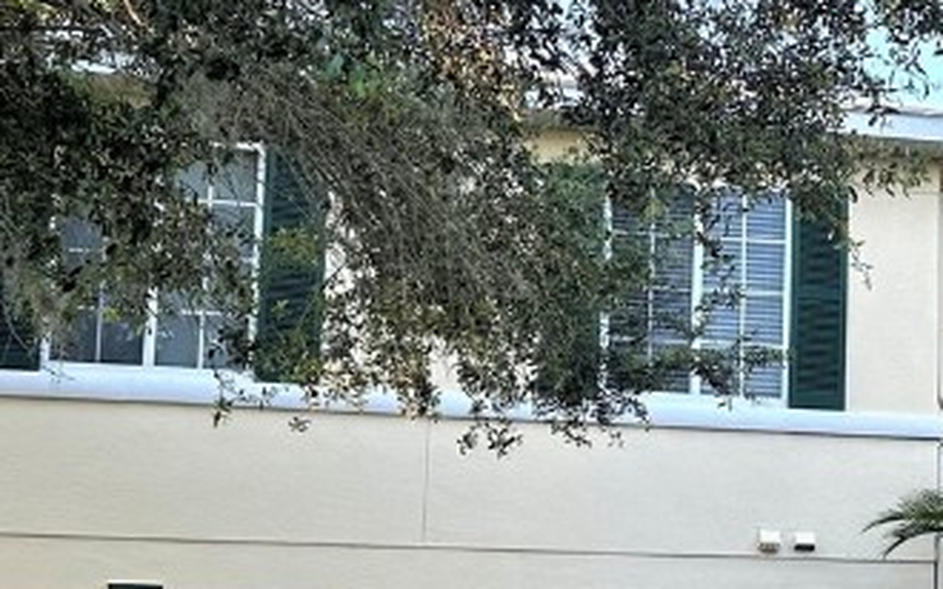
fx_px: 2030
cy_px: 520
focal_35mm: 79
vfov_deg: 16.3
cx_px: 1049
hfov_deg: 24.3
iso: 80
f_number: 1.78
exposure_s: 1/623
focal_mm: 6.86
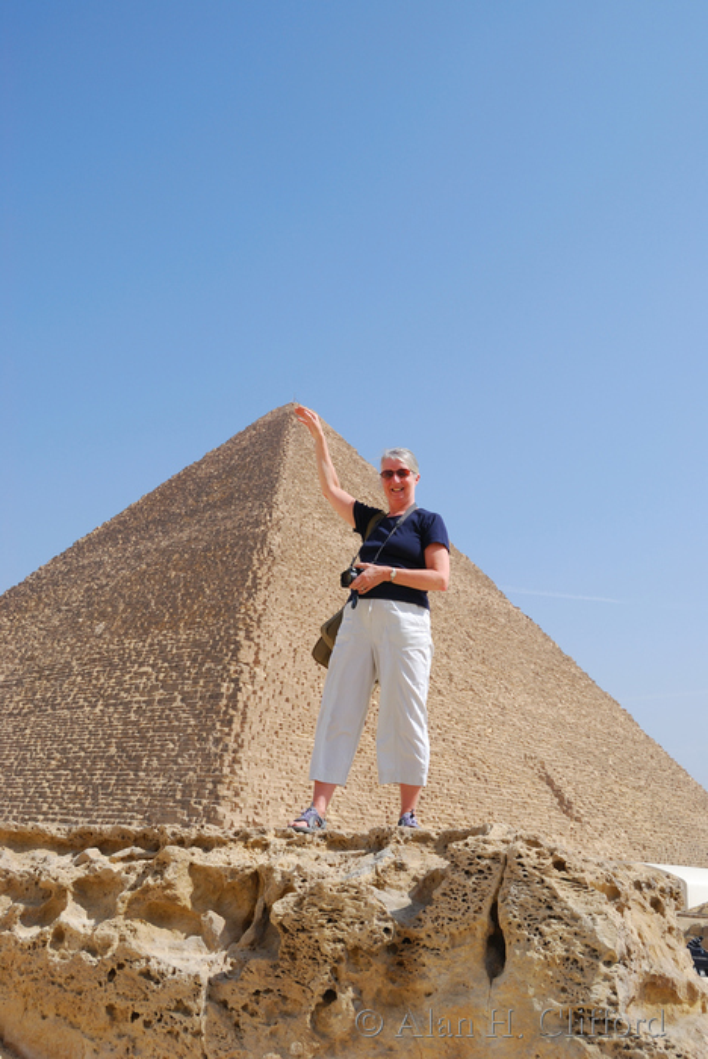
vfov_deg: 57.2
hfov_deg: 40.0
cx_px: 354
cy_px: 530
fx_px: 972
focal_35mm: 33
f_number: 8
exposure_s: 1/250
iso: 100
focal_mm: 22
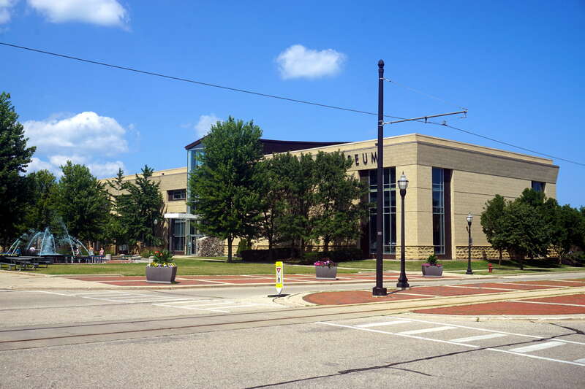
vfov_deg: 33.0
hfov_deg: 47.9
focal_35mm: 40
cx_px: 292
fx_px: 658
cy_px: 194
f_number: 11
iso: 100
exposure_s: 1/200
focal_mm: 27
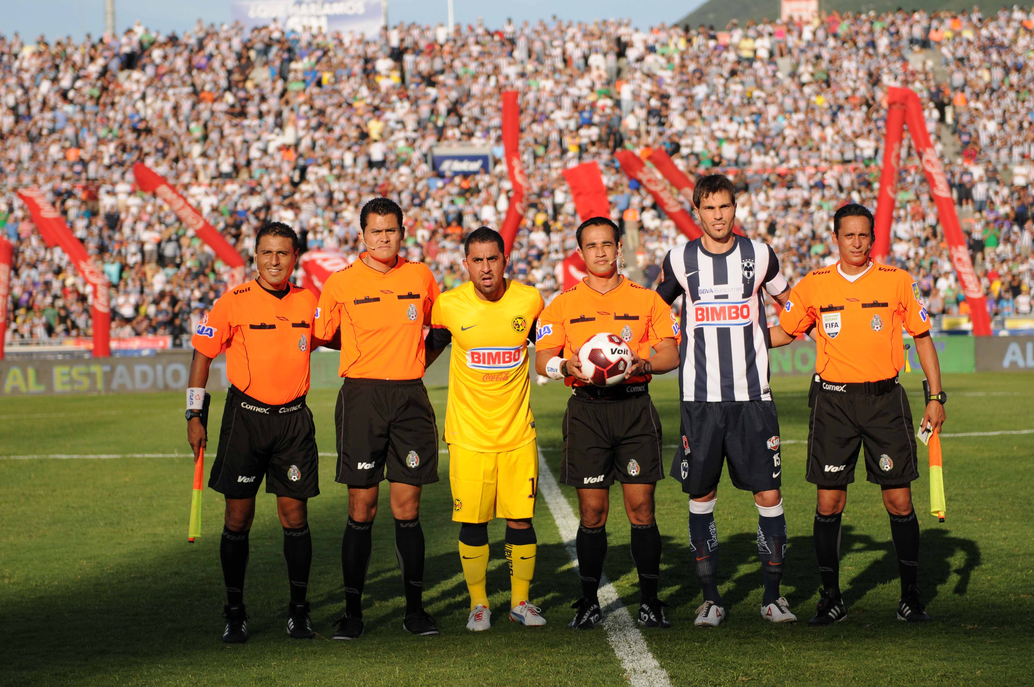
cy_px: 344
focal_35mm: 105
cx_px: 517
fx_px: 3012
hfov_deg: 19.5
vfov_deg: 13.0
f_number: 3.2
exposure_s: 1/3200
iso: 200
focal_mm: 70
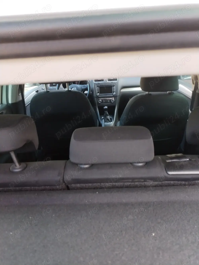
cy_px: 132
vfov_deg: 67.3
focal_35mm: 26
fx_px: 199
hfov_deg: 53.0
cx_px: 100
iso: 128
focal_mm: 4.75
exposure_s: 1/50
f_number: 1.8
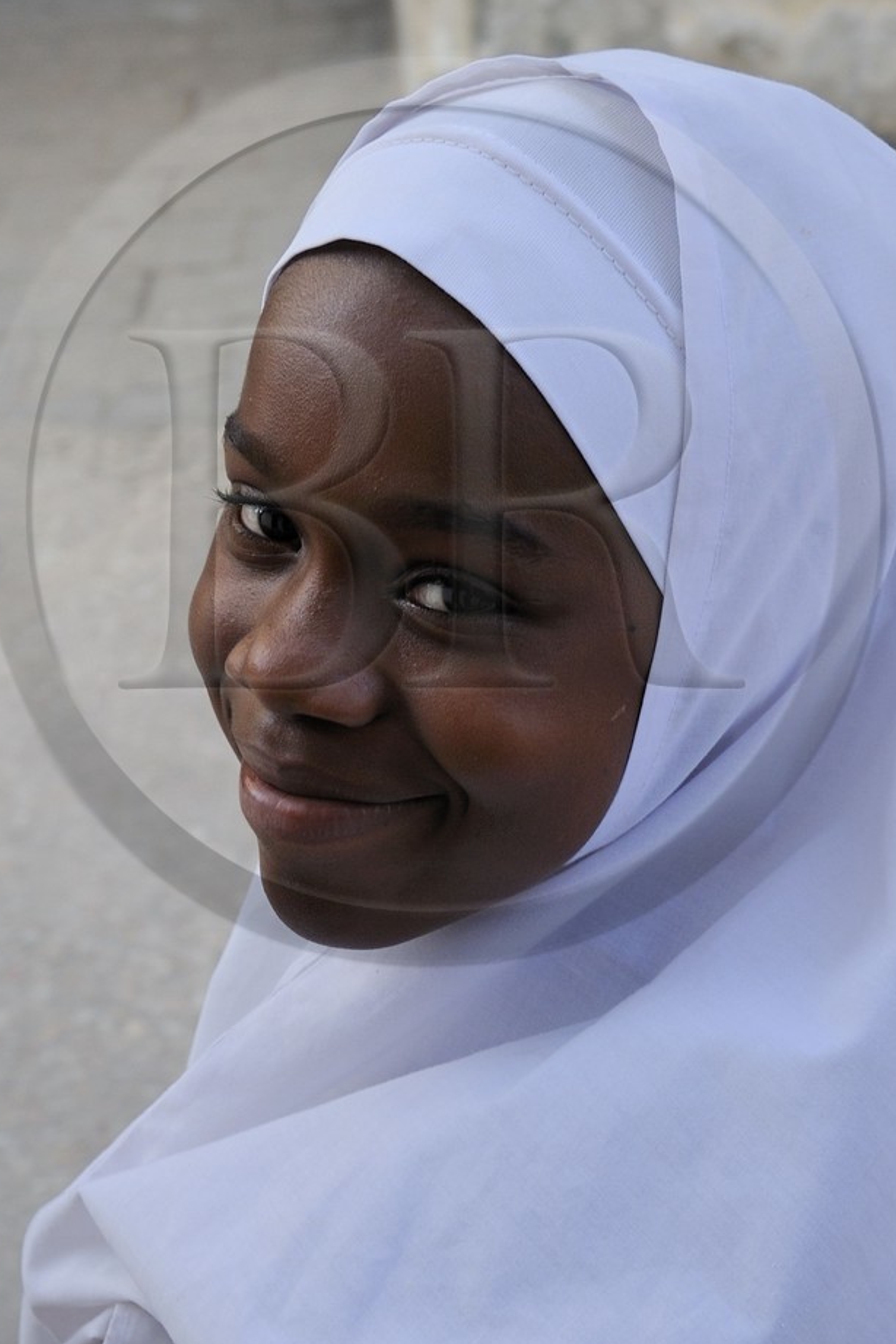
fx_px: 2464
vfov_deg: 30.4
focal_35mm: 66
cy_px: 511
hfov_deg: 20.6
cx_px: 429
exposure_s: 1/200
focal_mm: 38
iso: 400
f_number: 6.3
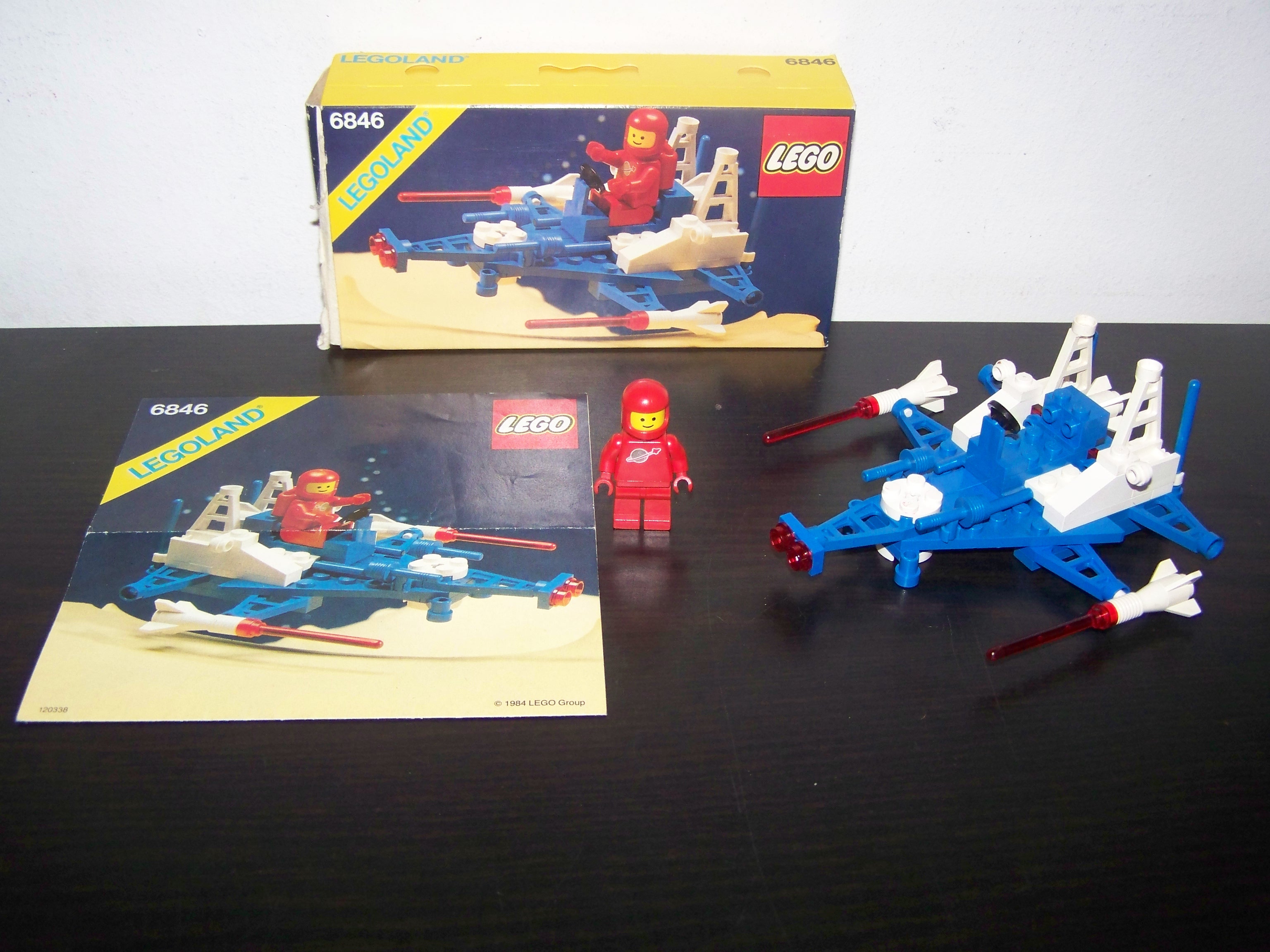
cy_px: 476
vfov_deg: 37.7
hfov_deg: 49.0
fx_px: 1394
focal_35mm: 38
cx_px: 635
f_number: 2.8
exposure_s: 1/30
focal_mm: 6.3
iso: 200
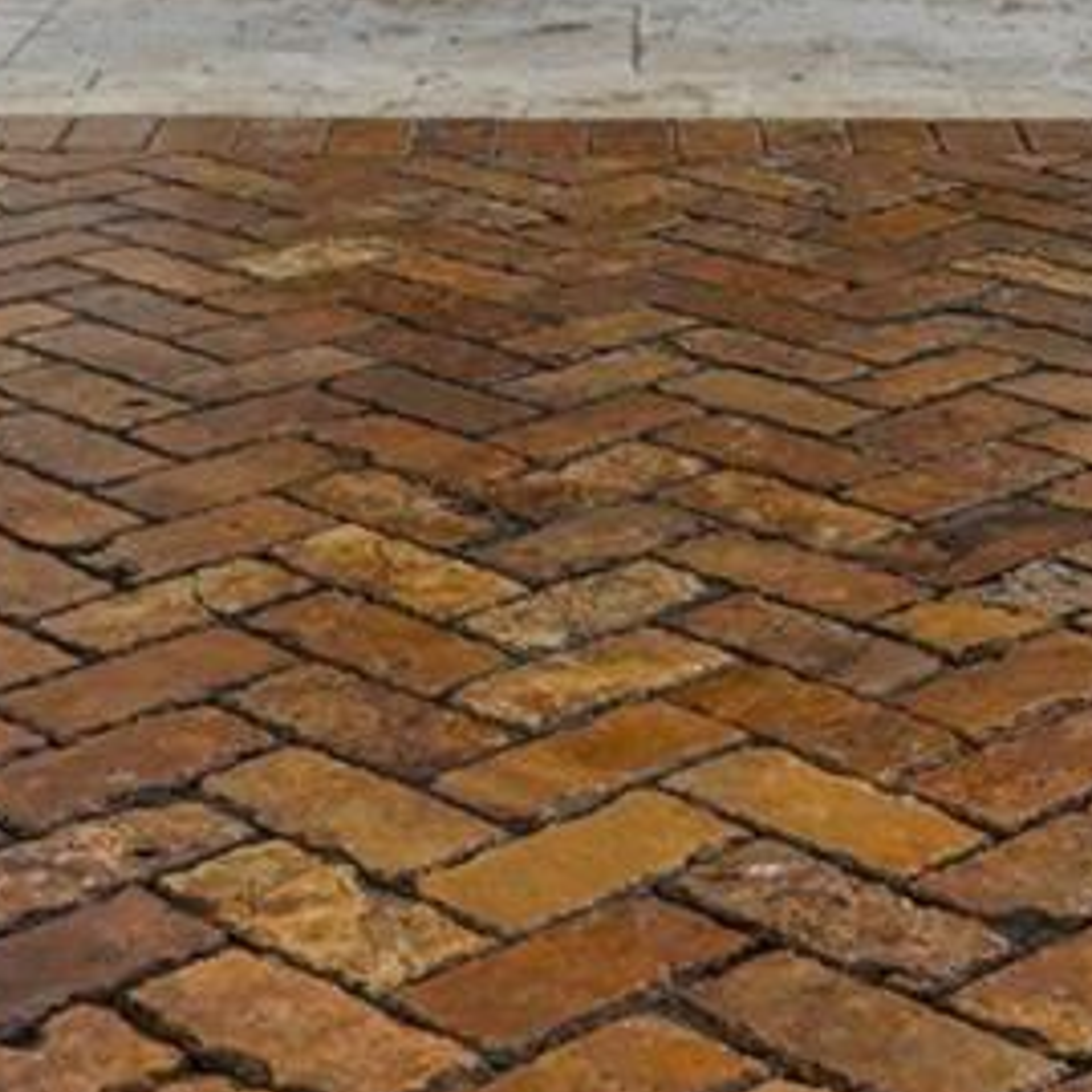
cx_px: 593
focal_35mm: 99
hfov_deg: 17.6
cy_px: -576
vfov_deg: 16.1
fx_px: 3516
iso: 640
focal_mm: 19.5
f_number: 10
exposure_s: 1/1000
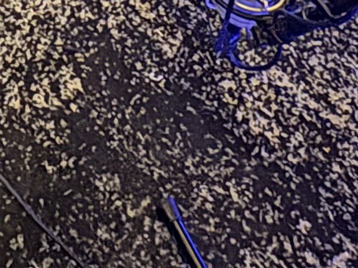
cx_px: -139
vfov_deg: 10.4
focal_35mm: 98
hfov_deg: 18.3
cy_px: -553
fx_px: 1014
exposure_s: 1/8
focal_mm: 2.22
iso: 1250
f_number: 2.2
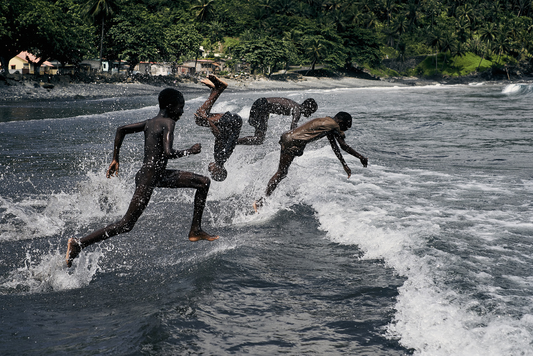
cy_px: 178
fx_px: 785
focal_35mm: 53
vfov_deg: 25.5
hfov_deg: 37.5
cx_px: 266
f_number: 4
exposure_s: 1/4000
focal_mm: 35
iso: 400
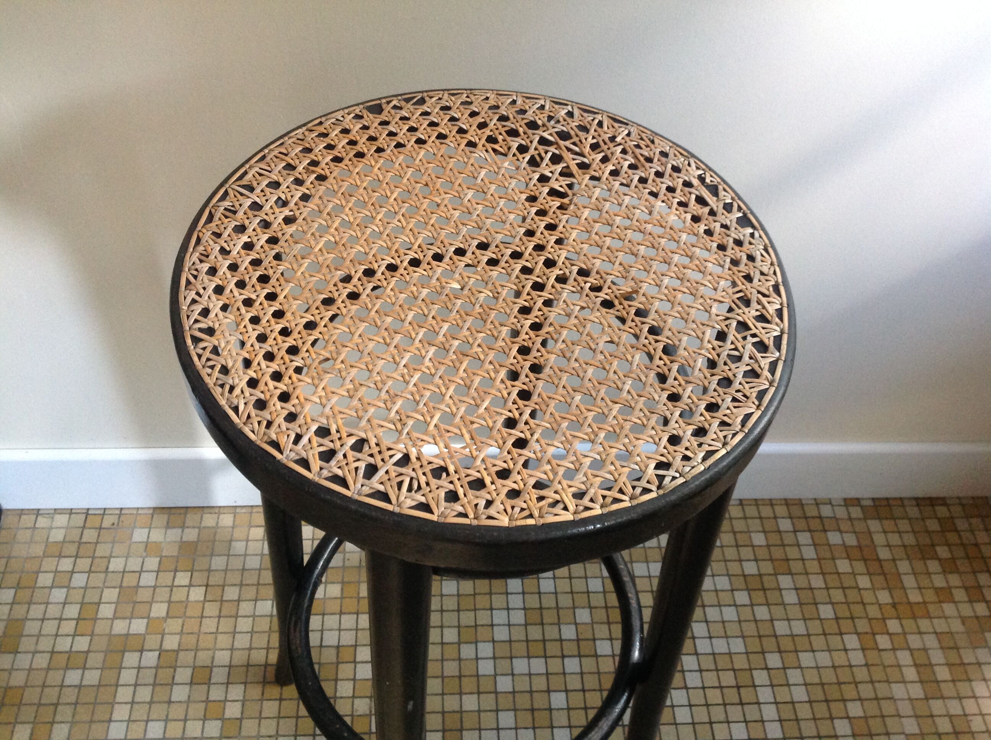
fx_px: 1001
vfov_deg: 40.6
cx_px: 496
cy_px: 370
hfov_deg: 52.7
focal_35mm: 35
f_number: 2.4
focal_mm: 4.28
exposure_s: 1/15
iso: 250
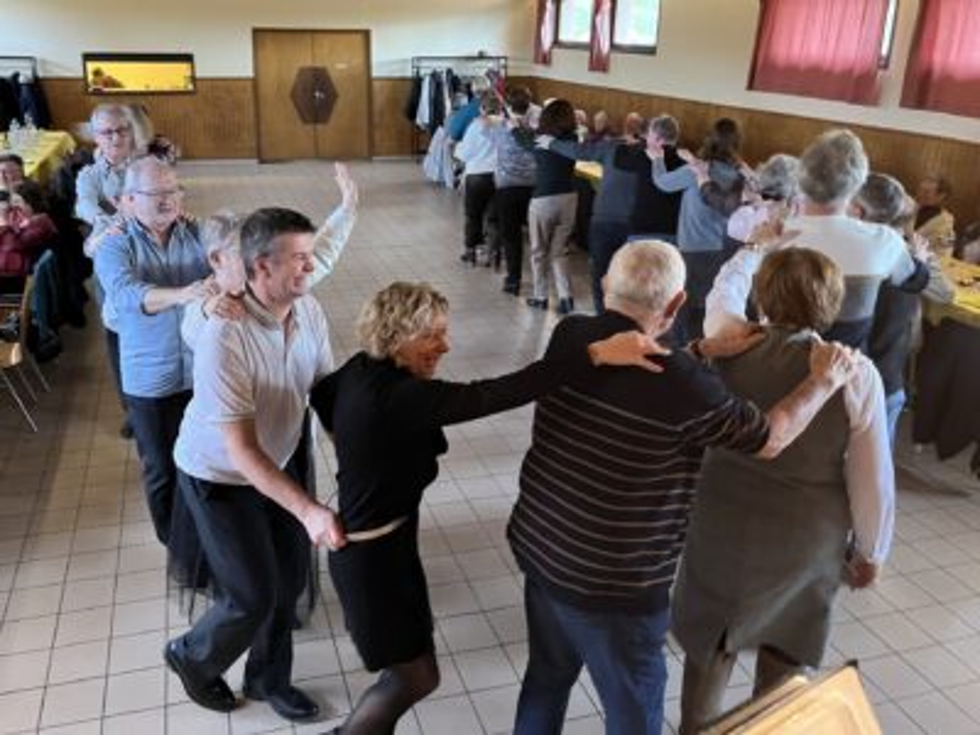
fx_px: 736
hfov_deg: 67.3
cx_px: 490
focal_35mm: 26
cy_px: 368
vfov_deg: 53.1
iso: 500
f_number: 1.6
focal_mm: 5.1
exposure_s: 1/50
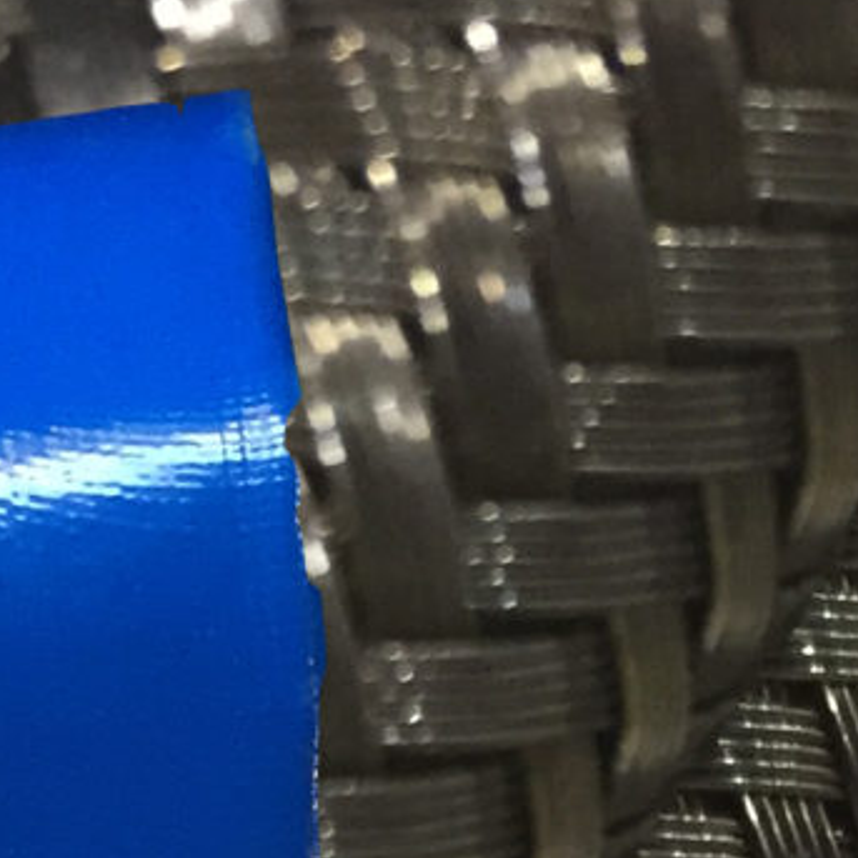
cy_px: 1846
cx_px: 1031
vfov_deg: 10.3
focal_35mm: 153
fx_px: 4290
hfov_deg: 11.2
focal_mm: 4.15
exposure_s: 1/24
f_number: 2.2
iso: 250
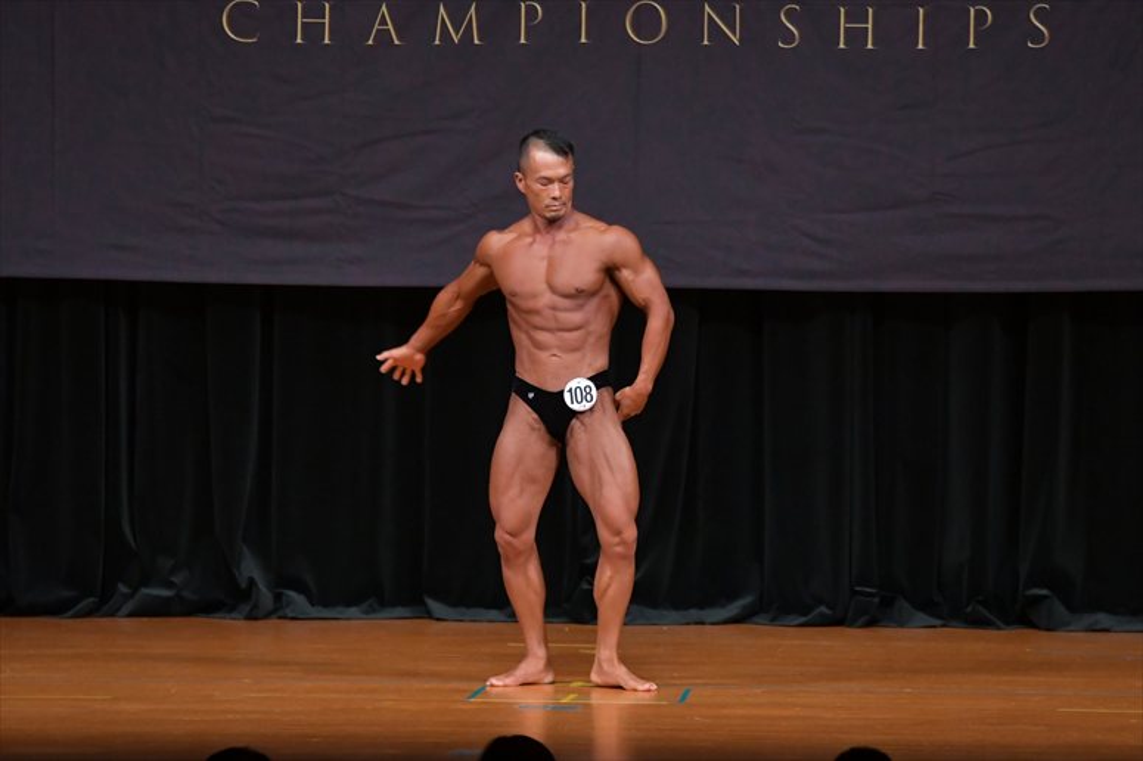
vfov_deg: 5.4
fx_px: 8092
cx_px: 572
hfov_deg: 8.1
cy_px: 380
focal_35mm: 255
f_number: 5.6
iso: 4000
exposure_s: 1/400
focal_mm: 170
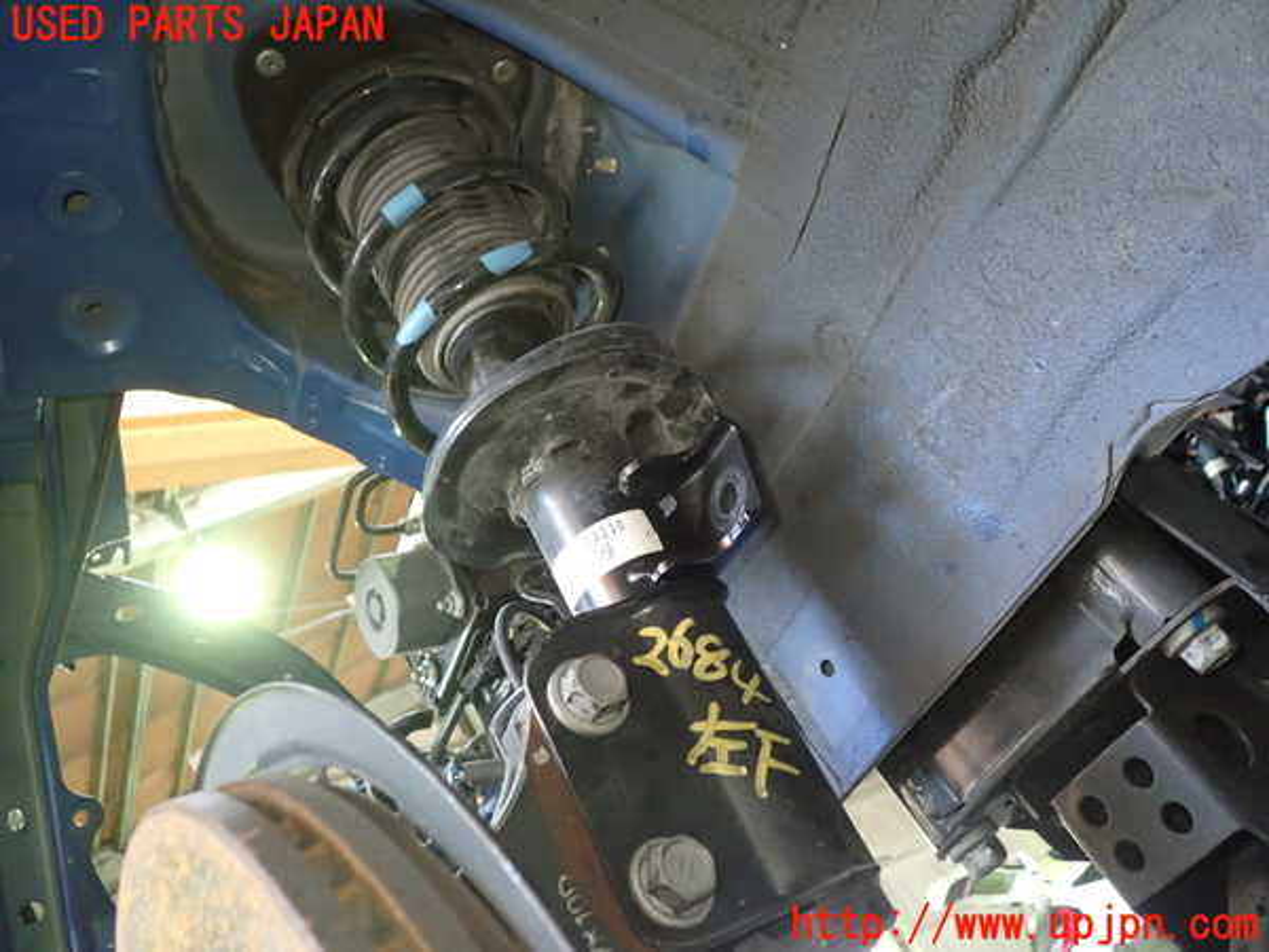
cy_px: 476
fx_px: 1100
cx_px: 634
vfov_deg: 46.8
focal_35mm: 30
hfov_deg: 60.0
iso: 800
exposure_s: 1/30
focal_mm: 5.4
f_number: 2.3
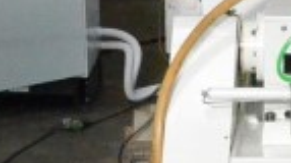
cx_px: 150
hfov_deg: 7.6
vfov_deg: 4.2
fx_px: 2204
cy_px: 271
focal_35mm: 286
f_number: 8
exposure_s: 1/250
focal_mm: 24
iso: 6400
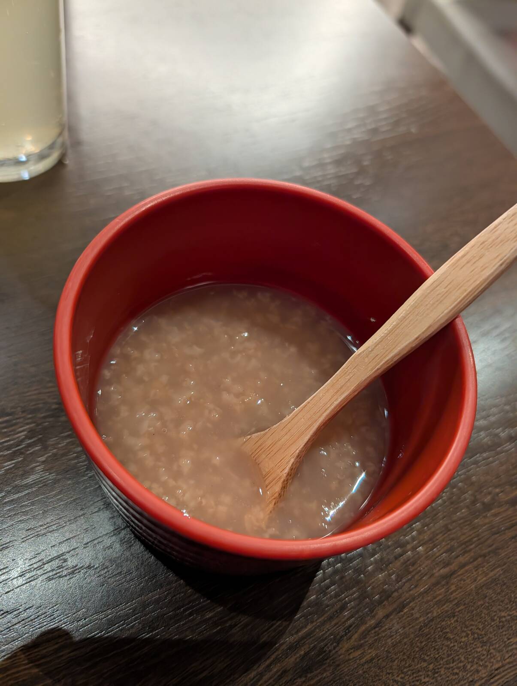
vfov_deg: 71.5
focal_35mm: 24
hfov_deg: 56.9
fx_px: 477
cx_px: 258
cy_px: 343
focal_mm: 6.9
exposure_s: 1/30
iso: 48
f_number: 1.68
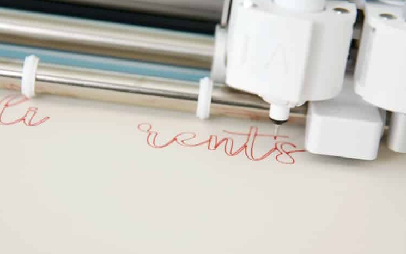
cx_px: 200
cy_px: 141
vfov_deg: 9.5
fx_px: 1527
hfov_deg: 15.1
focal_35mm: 138
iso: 400
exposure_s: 1/80
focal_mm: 112
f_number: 4.5
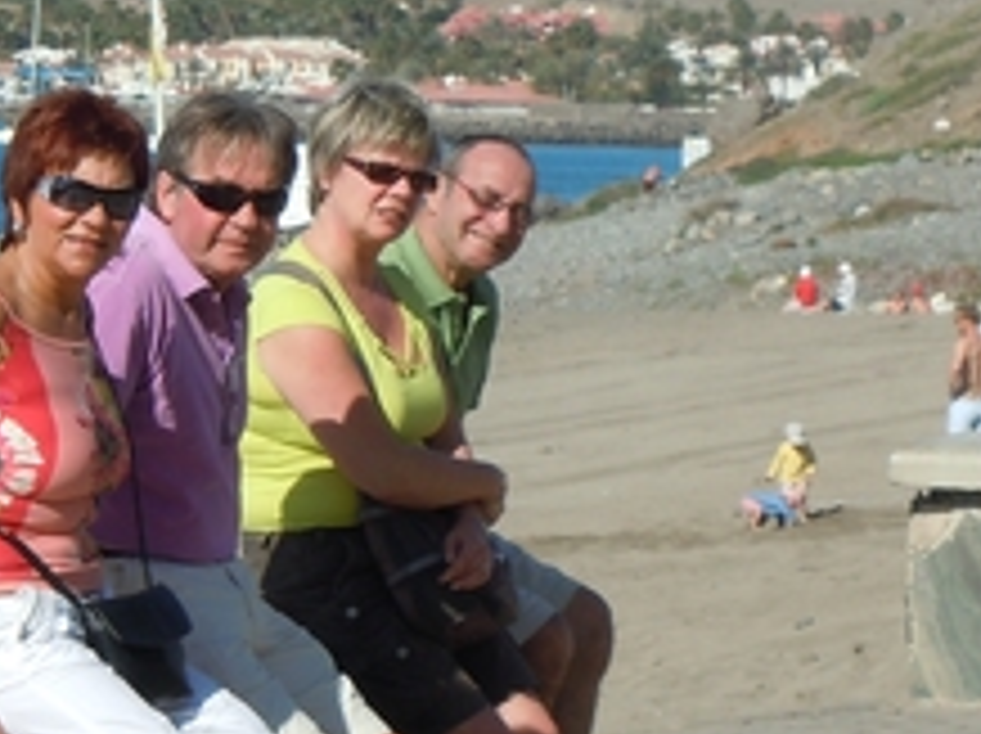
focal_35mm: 245
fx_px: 6936
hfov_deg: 8.1
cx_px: 698
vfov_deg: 6.1
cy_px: 270
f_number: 4.4
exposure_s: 1/1000
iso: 100
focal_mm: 16
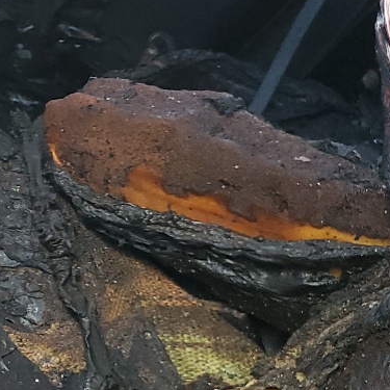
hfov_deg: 15.0
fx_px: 1249
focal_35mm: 98
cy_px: 102
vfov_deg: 17.7
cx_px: -353
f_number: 1.5
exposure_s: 1/120
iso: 92
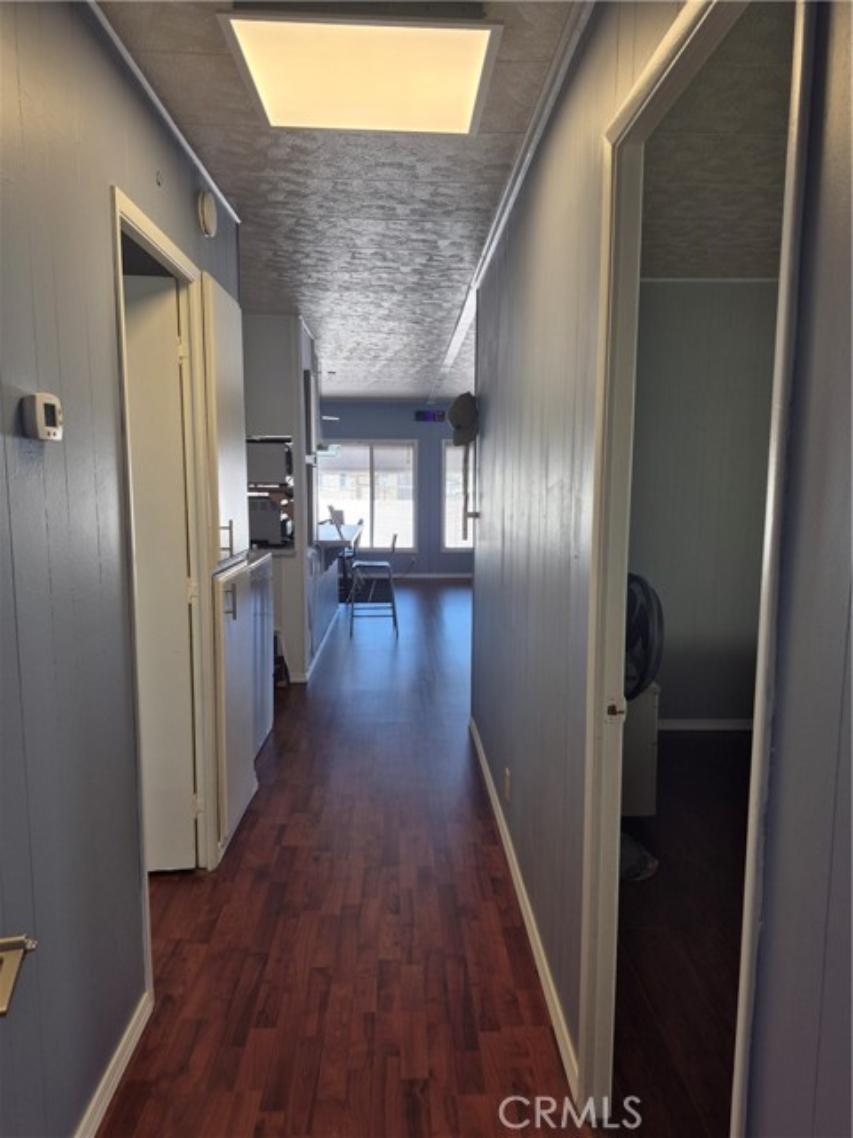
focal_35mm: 23
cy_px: 569
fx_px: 756
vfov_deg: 73.9
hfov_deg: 58.9
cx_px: 426
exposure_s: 1/120
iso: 32
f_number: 1.8
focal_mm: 5.4
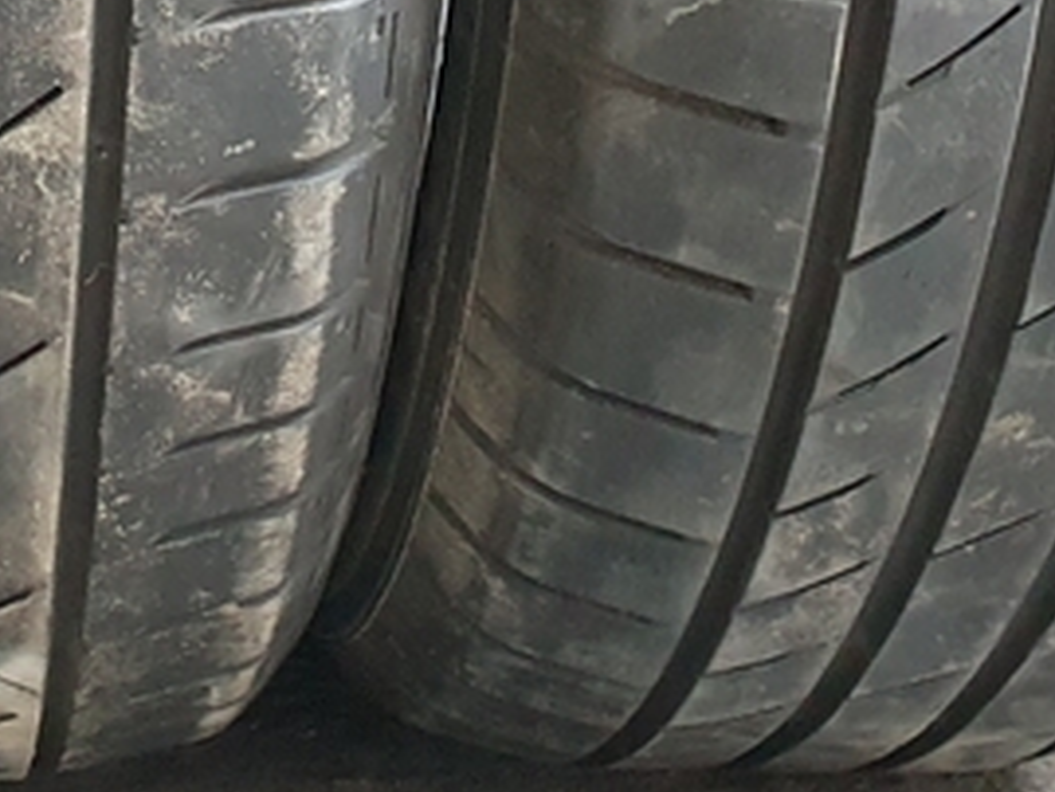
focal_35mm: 99
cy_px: -290
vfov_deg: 14.2
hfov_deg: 19.7
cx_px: 333
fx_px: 3019
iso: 640
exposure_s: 1/40
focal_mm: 4.32
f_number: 2.4
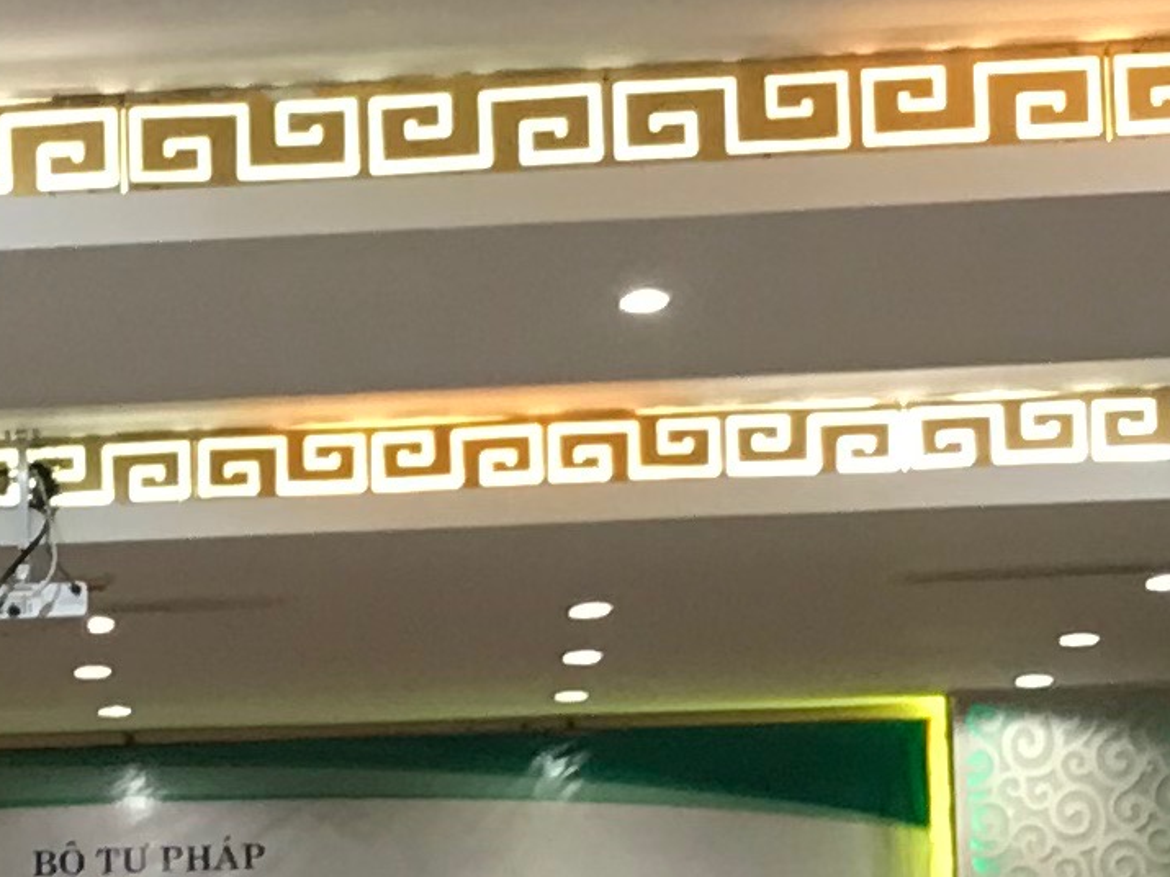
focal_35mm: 158
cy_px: 972
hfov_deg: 12.2
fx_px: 5339
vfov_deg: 9.3
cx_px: -309
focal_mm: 3.99
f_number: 1.8
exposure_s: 1/17
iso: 40
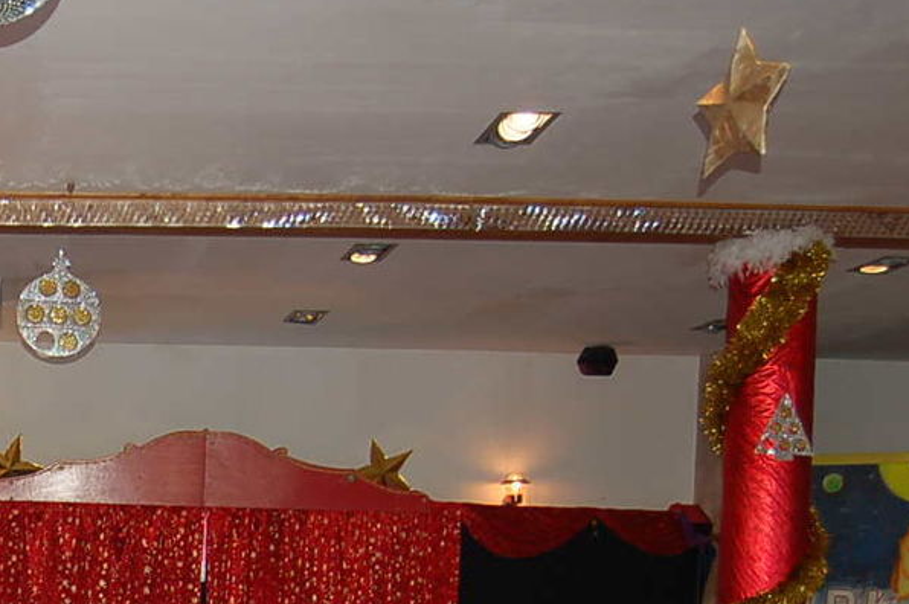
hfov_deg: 24.9
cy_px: 670
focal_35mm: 75
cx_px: -116
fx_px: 1892
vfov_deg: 17.5
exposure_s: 1/60
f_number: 3.8
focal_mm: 22
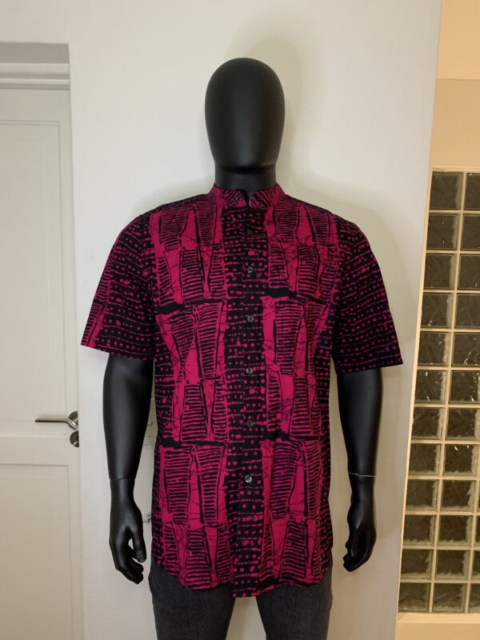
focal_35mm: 26
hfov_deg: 53.1
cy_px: 320
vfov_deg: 67.3
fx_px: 481
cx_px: 240
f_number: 1.8
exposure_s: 1/58
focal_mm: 4.25
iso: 400
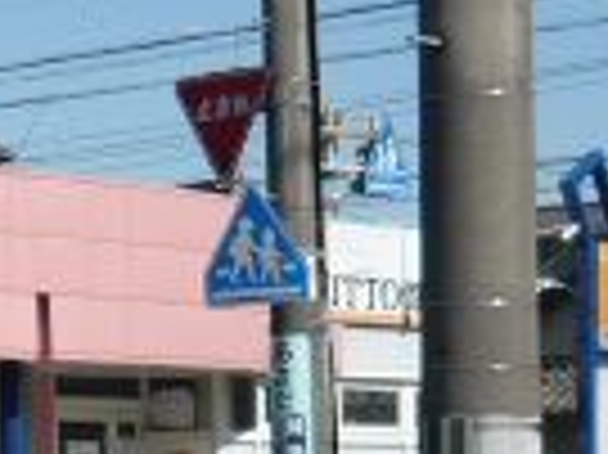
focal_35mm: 157
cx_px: -257
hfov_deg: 12.1
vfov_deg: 9.3
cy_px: 526
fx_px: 2755
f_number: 8
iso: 100
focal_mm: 5.5
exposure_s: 1/250
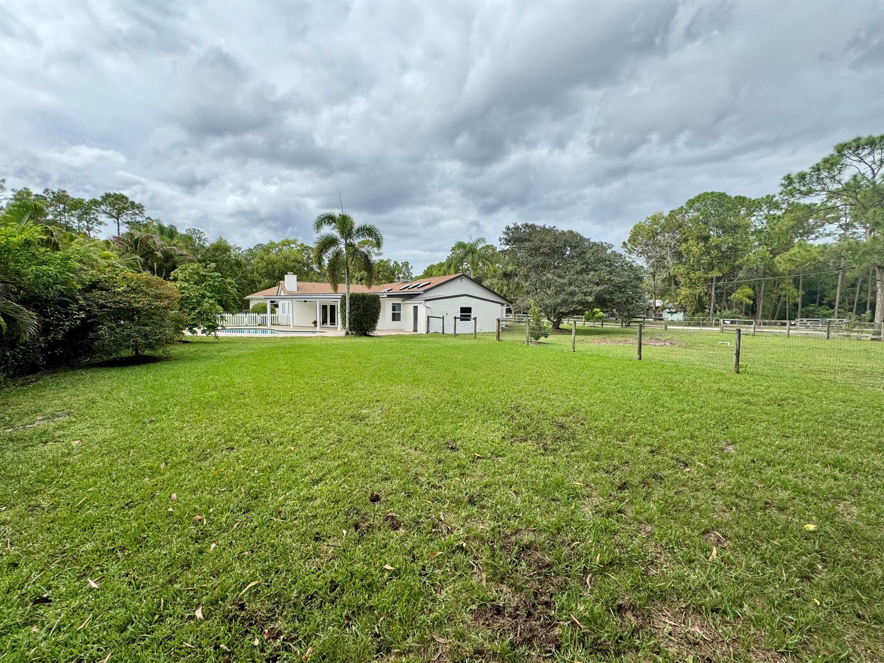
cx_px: 442
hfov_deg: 102.1
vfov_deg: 85.7
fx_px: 358
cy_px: 332
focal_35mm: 14
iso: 50
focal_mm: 2.22
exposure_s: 1/1536
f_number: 2.2
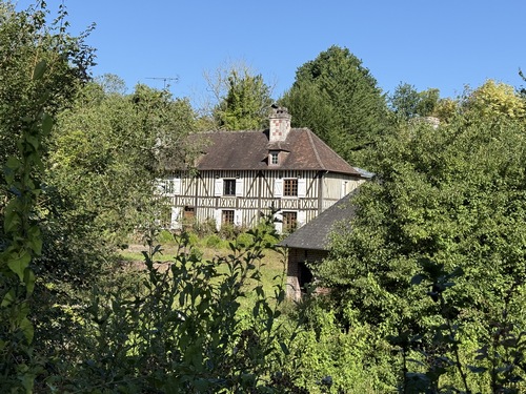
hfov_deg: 39.7
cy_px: 197
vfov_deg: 30.3
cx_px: 263
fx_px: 729
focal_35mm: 48
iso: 64
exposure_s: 1/3378
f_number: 1.78
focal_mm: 6.76
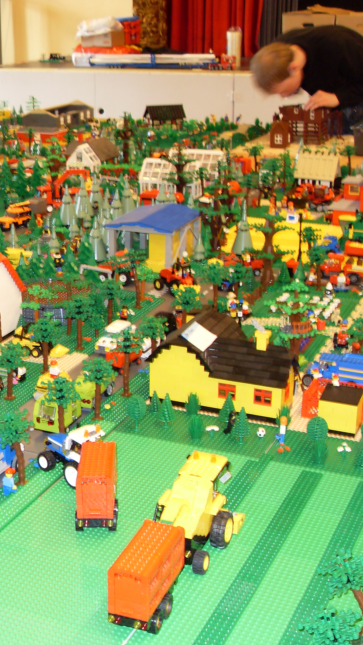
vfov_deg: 37.8
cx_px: 68
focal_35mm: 55
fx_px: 941
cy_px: 326
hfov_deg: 21.5
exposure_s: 1/6
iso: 100
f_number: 2.8
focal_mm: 6.3
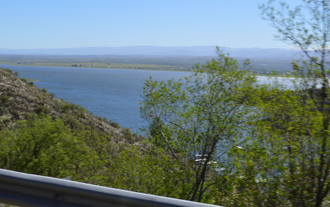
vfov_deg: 23.5
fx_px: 495
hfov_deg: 36.9
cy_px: 89
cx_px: 149
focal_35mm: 55
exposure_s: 1/250
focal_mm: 28
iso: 100
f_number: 8
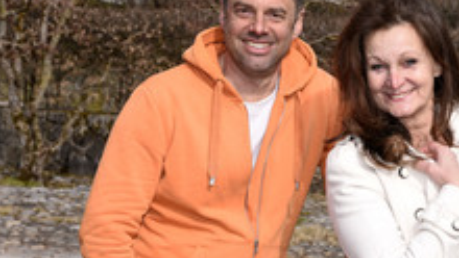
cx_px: 379
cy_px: 208
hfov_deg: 16.0
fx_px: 1620
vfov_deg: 9.1
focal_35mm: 133
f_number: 9
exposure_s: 1/160
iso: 160
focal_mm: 62
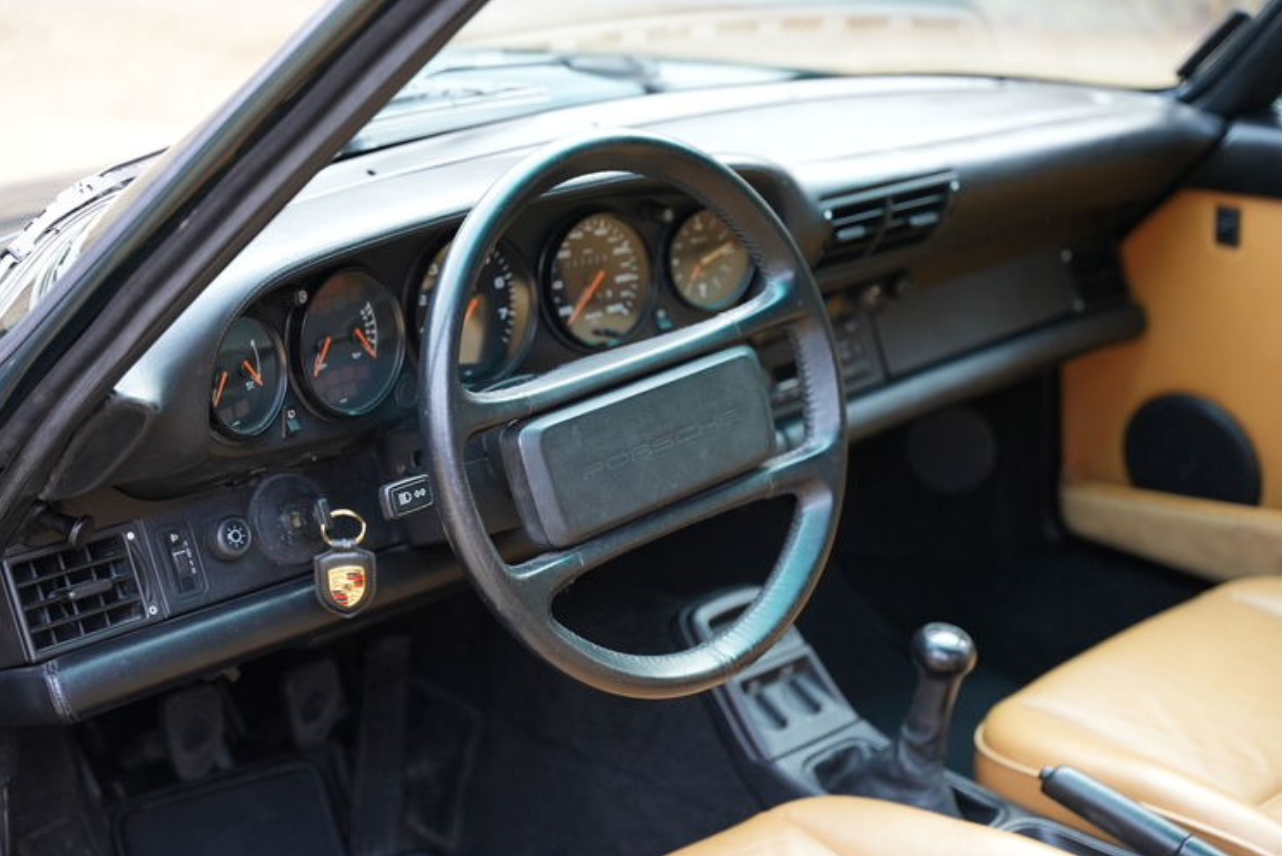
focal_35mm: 61
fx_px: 2180
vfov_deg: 22.2
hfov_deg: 32.8
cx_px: 625
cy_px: 434
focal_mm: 59.2
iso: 1250
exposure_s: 1/160
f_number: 3.2
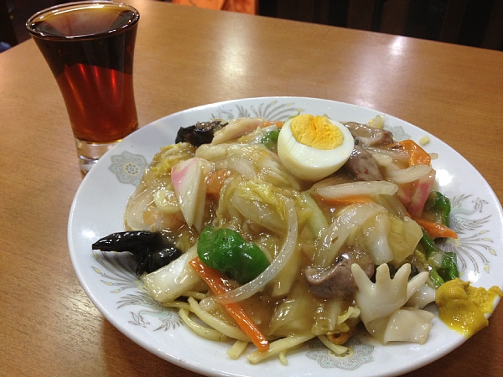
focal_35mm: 35
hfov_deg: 52.6
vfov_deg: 40.7
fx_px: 509
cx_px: 252
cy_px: 188
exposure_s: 1/20
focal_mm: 4.28
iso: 100
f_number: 2.4
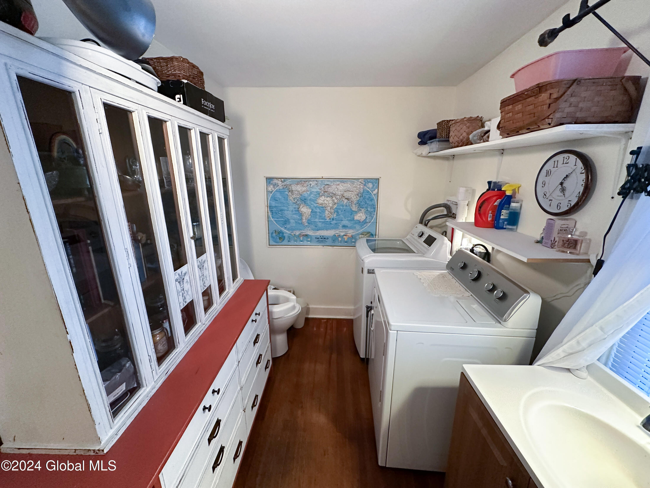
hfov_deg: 102.1
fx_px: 263
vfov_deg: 85.7
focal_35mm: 14
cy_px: 244
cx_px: 325
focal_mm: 2.22
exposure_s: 1/60
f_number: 2.2
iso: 400
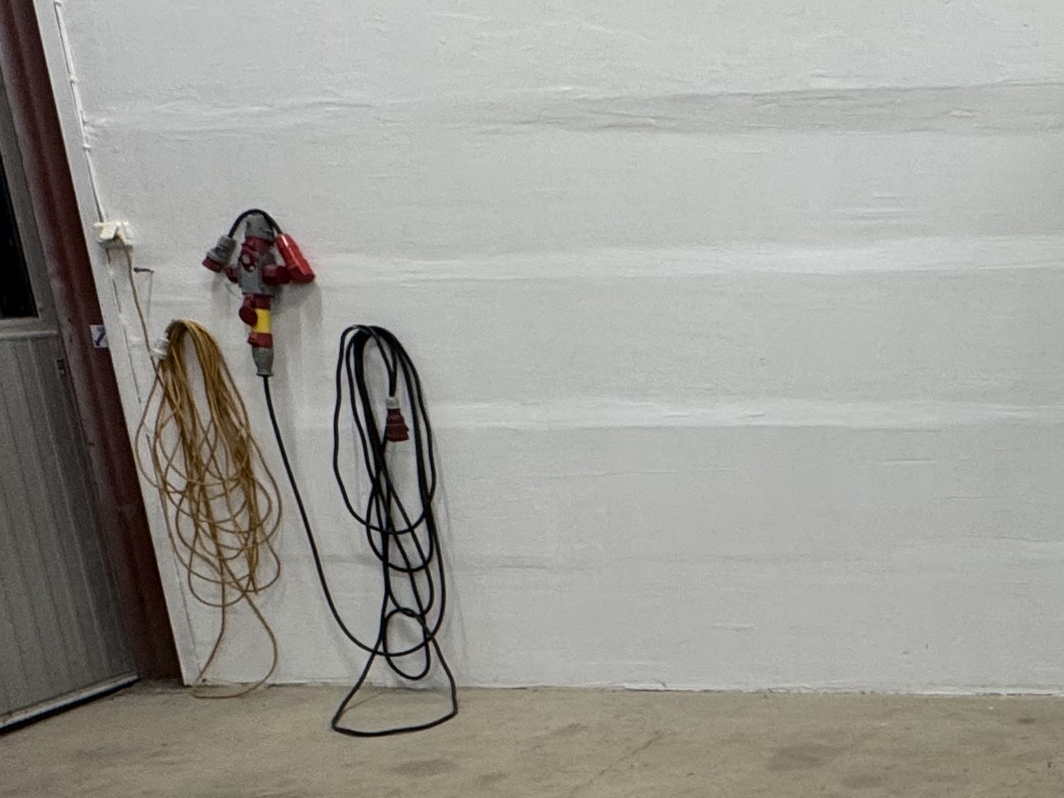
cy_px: 669
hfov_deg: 34.9
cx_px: 1196
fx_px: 1414
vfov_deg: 30.5
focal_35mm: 46
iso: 160
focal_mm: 2.22
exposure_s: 1/100
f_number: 2.2
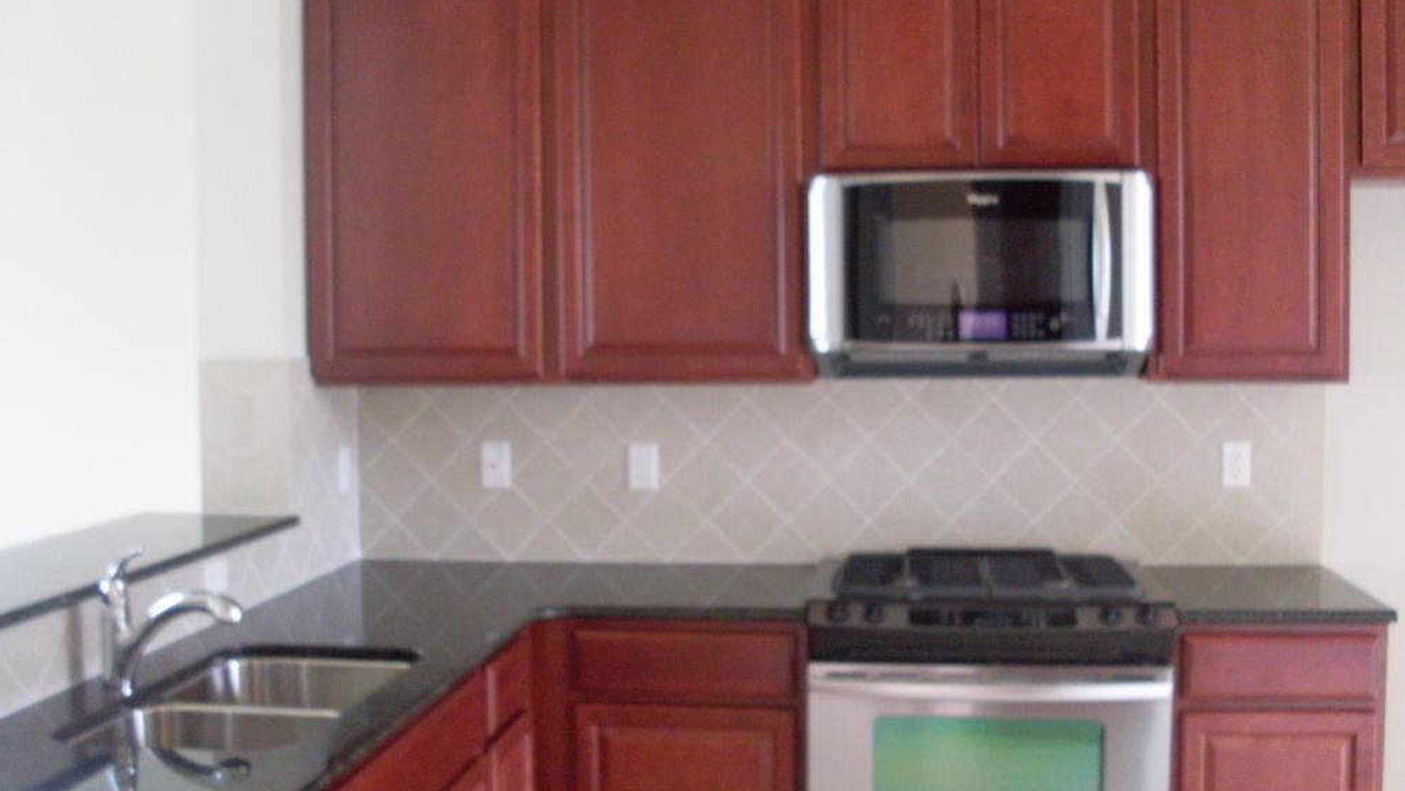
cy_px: 415
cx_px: 698
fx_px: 1565
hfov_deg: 48.3
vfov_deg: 28.4
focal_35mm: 42
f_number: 2.8
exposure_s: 1/15
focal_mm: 6.3
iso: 200
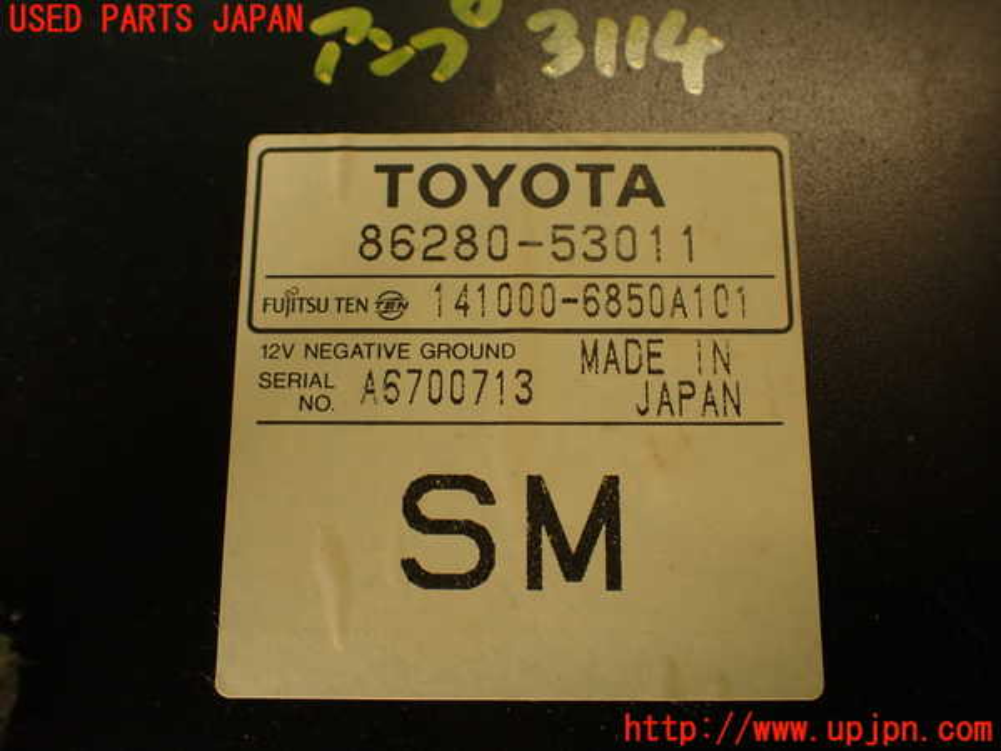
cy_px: 376
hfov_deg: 56.8
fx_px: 925
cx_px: 500
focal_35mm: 32
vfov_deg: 44.2
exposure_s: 1/60
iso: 125
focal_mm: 5.79
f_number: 2.4
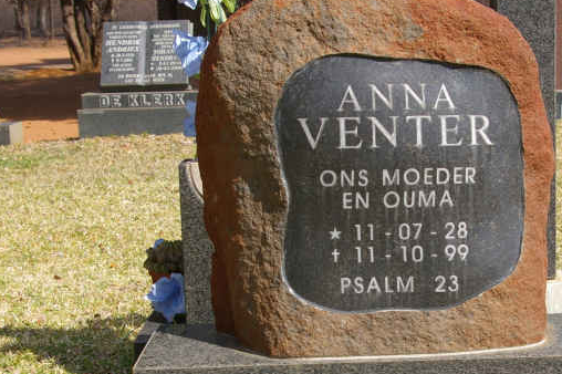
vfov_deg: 17.7
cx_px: 387
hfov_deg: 26.1
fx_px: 1201
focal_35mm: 77
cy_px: 238
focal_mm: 28
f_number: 8
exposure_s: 1/350
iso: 200
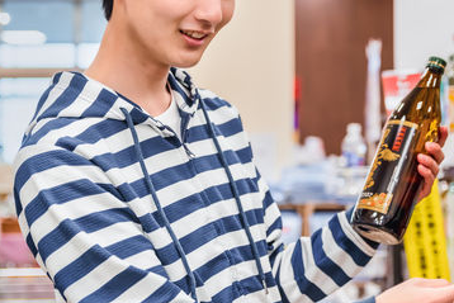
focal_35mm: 93
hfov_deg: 21.8
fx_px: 1173
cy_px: 58
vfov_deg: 14.6
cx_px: 322
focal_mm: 52
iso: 100
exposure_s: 1/80
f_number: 2.8
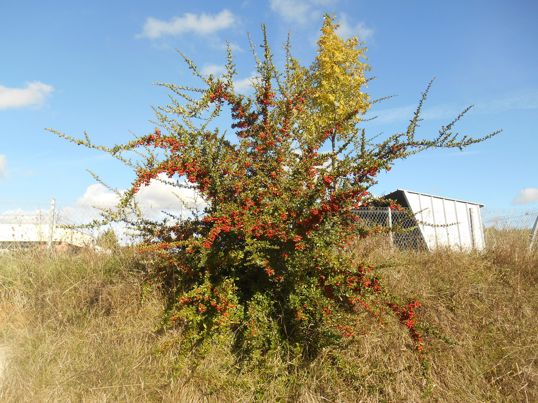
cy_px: 202
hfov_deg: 67.3
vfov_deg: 53.1
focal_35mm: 26
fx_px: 404
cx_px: 269
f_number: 3.4
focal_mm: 4.7
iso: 80
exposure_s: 1/500
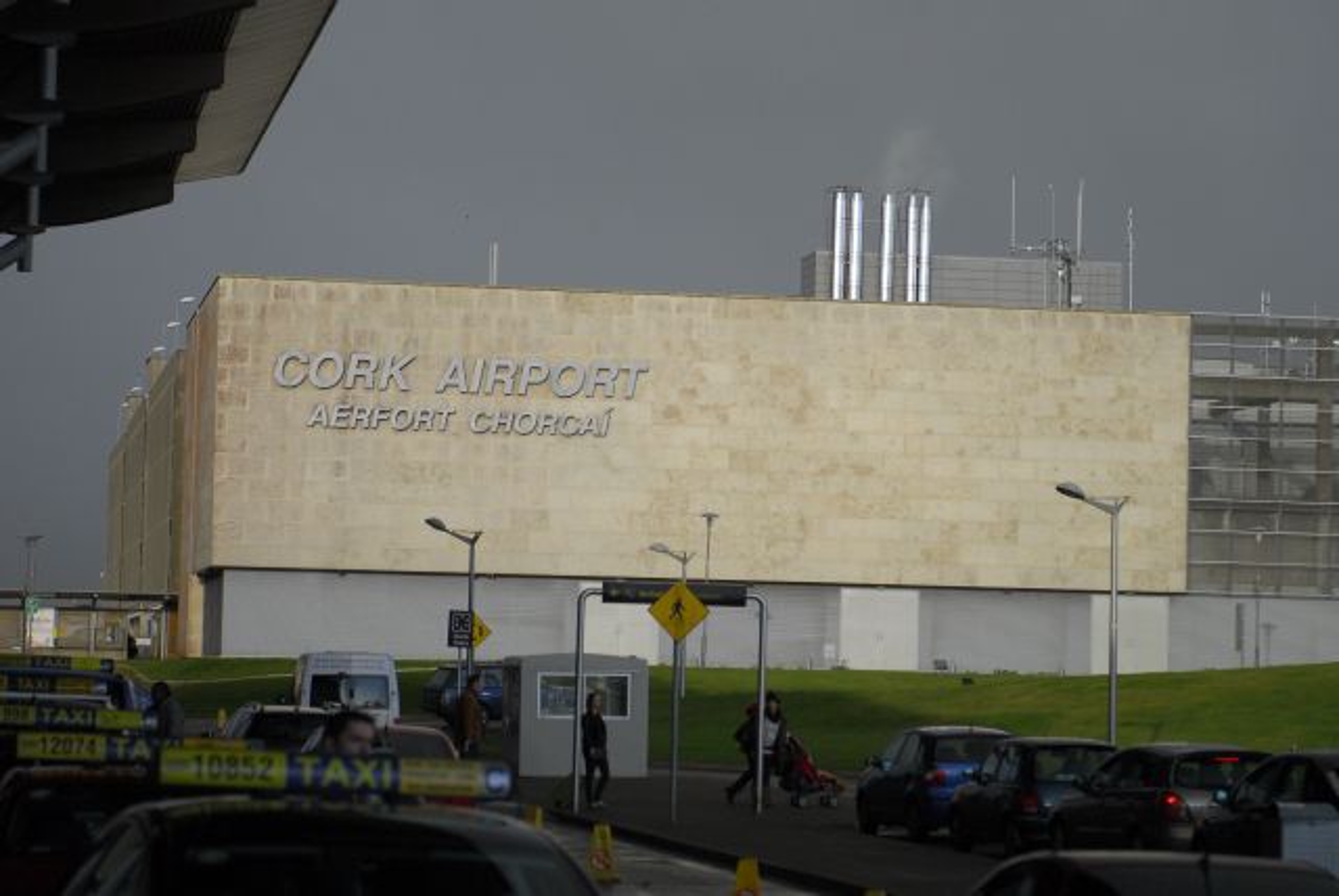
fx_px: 3909
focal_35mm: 105
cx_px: 670
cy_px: 448
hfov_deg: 19.4
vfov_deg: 13.1
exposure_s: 1/3200
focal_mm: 70
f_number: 2.8
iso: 400
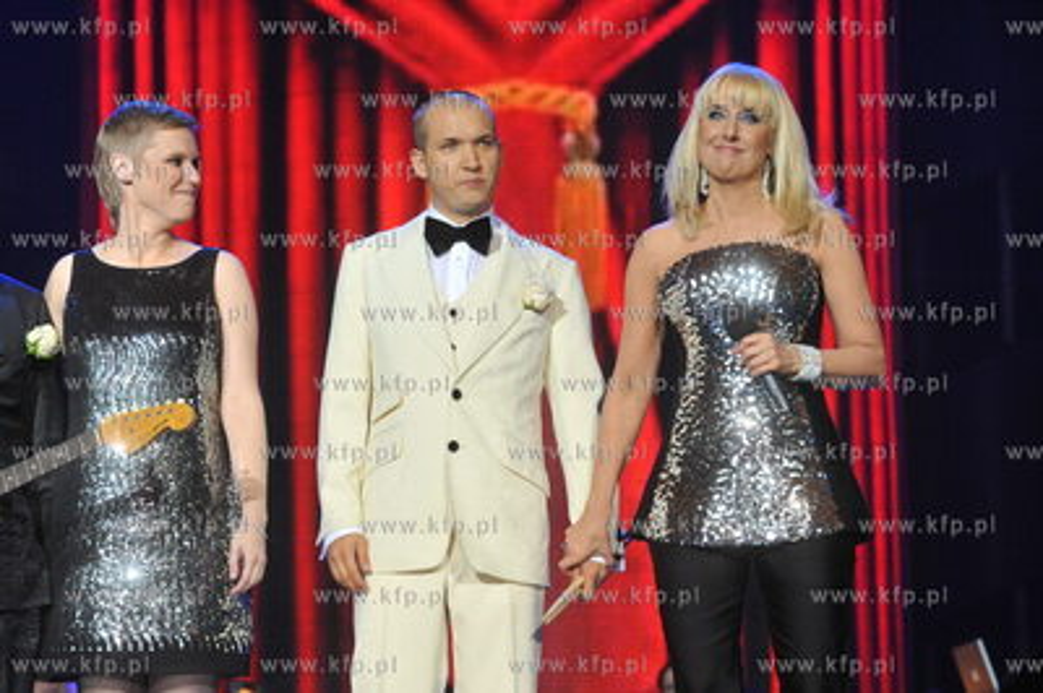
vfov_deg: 9.1
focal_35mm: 150
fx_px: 4342
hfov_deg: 13.7
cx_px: 522
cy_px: 346
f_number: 5.6
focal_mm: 150
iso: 3200
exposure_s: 1/200
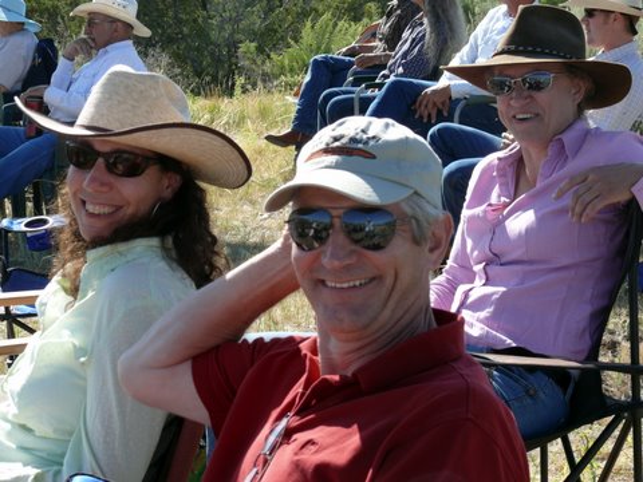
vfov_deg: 16.4
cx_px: 322
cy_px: 241
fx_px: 1672
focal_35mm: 90
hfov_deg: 21.8
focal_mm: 19
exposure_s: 1/250
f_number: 5.6
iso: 100
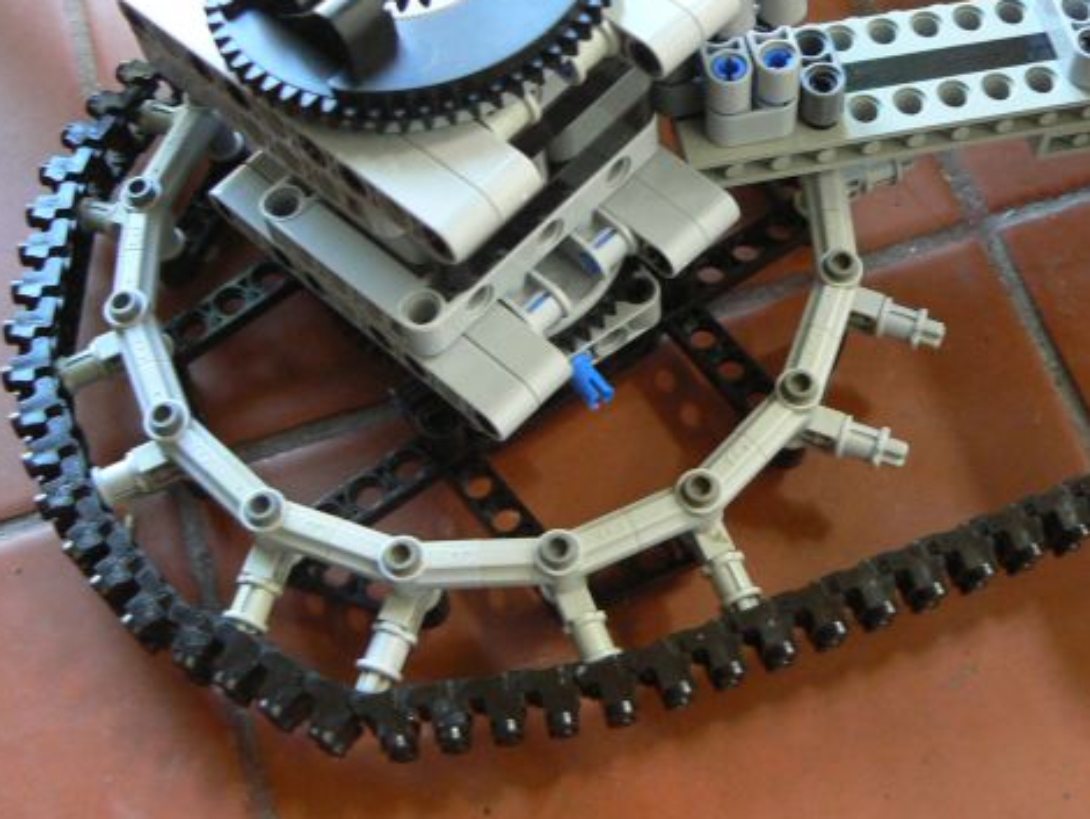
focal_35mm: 49
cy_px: 392
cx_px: 617
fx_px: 1544
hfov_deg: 38.8
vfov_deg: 29.7
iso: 200
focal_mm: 6
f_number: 2.8
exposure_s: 1/15
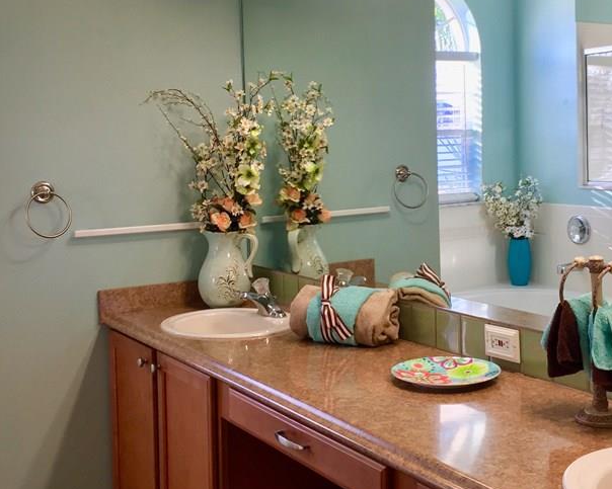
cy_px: 194
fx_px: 869
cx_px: 372
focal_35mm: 48
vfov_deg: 31.4
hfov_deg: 38.6
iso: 40
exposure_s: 1/60
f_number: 2.2
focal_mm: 4.15
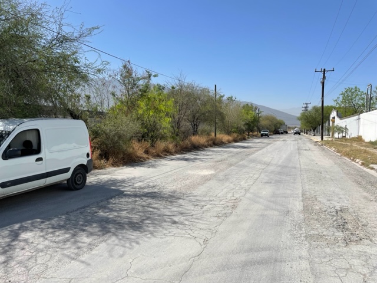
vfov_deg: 53.1
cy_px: 142
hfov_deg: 67.3
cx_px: 188
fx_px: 283
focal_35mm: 26
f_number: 1.6
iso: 32
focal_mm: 4.2
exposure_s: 1/5051
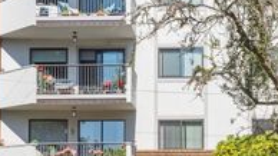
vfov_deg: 17.2
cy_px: 107
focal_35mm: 70
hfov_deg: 29.9
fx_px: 516
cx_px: 186
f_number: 11
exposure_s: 1/90
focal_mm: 26
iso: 400
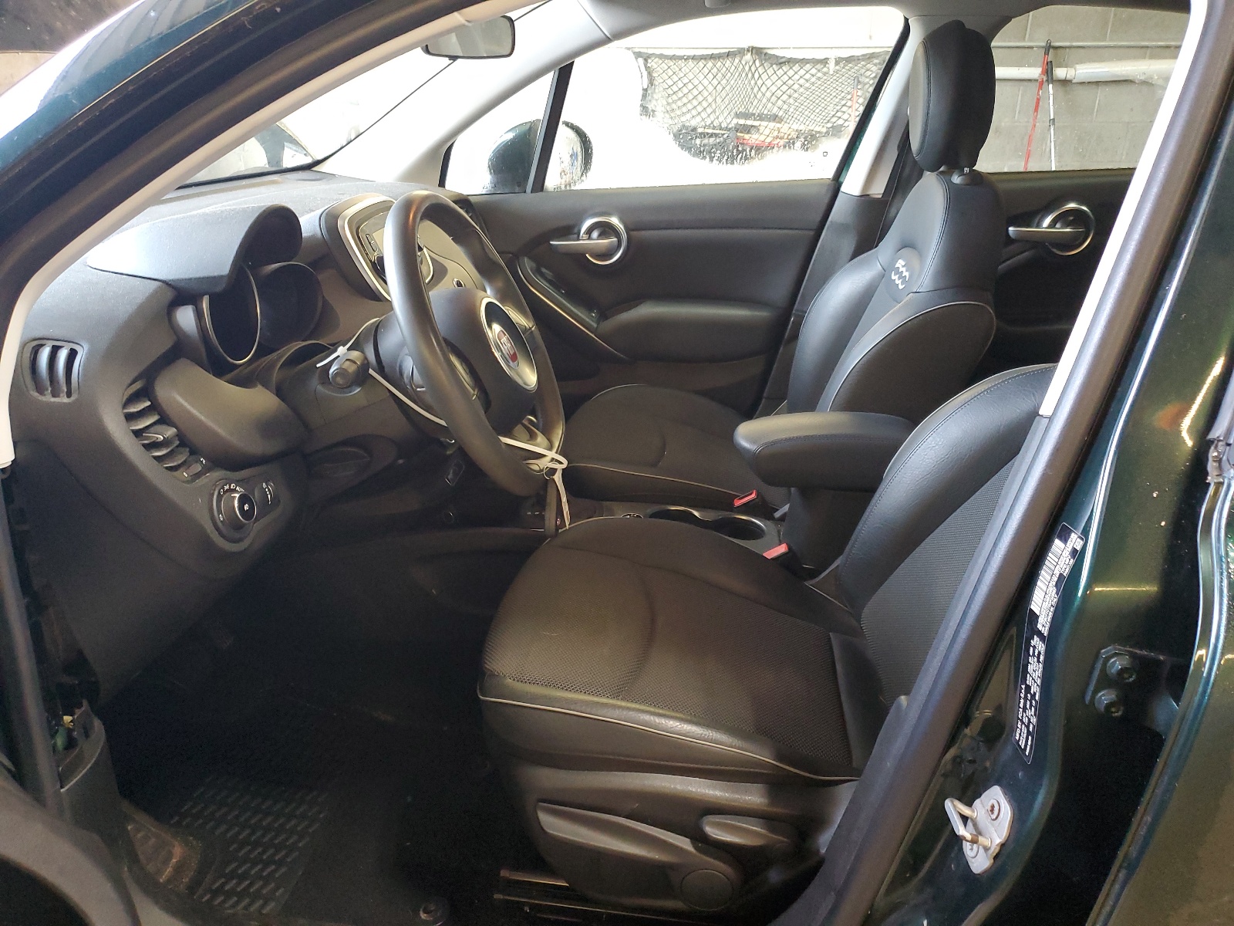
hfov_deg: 67.3
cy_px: 463
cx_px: 617
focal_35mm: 26
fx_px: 927
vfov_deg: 53.1
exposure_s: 1/60.2
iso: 271
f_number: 1.5
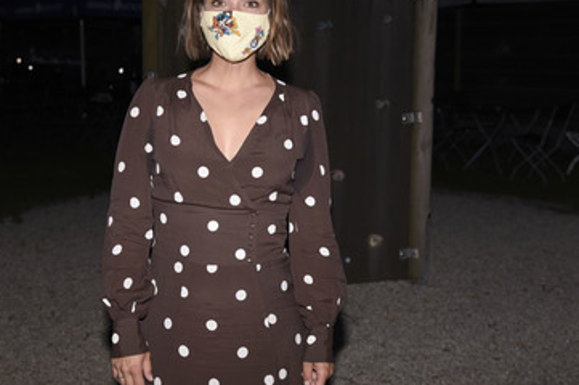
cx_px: 248
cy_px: 167
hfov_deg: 36.2
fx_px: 884
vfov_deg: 24.6
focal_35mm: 55
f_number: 5
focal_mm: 44
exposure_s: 1/80
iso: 2000
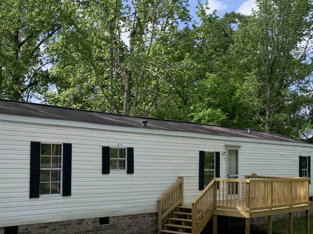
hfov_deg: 35.9
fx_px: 470
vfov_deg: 27.9
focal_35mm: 52
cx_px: 74
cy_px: 146
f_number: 1.8
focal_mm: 4.25
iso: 25
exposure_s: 1/1427
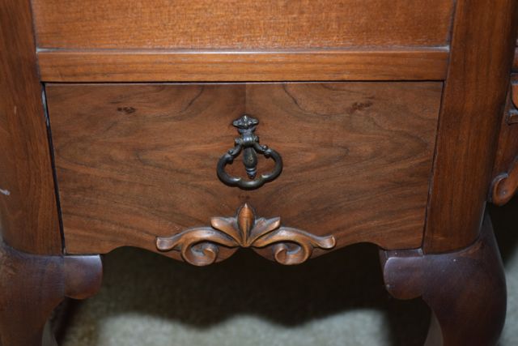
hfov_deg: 24.6
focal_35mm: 82
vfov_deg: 16.6
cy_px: 173
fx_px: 1187
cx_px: 259
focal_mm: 55
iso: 800
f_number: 5.6
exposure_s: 1/125
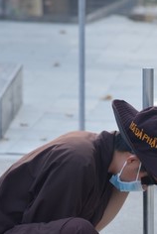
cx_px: 132
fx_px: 2009
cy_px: 267
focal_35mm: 308
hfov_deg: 4.5
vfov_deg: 6.6
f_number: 5.6
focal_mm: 112
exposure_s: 1/200
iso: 125
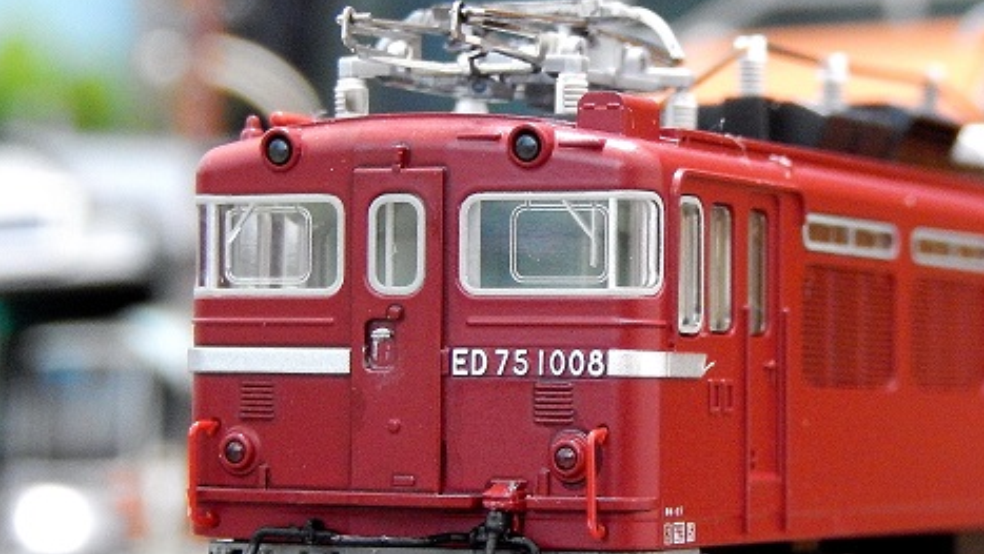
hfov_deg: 13.8
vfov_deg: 7.8
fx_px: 4045
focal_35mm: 155
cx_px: 685
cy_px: 452
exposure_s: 1/5
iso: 800
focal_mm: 17
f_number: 5.2
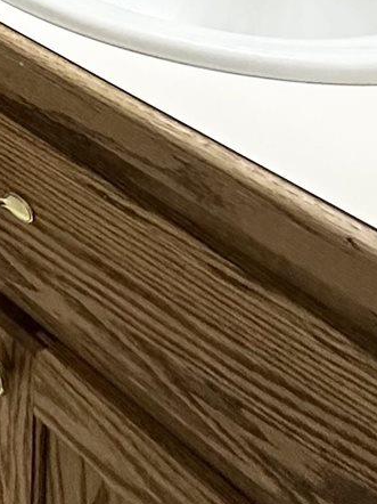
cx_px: -342
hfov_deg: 16.3
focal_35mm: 73
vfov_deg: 19.4
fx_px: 1061
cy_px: -424
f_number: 2.2
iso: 200
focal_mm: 2.22
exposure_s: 1/120
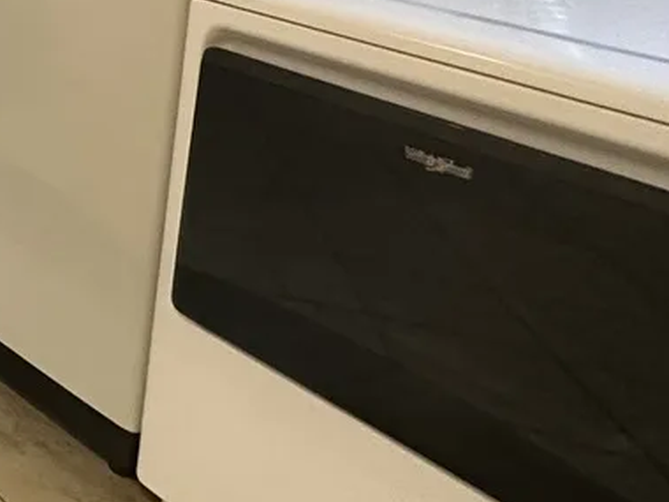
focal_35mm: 53
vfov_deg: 24.7
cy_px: -111
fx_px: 1024
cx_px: -526
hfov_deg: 22.2
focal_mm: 2.22
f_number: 2.2
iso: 500
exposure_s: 1/60
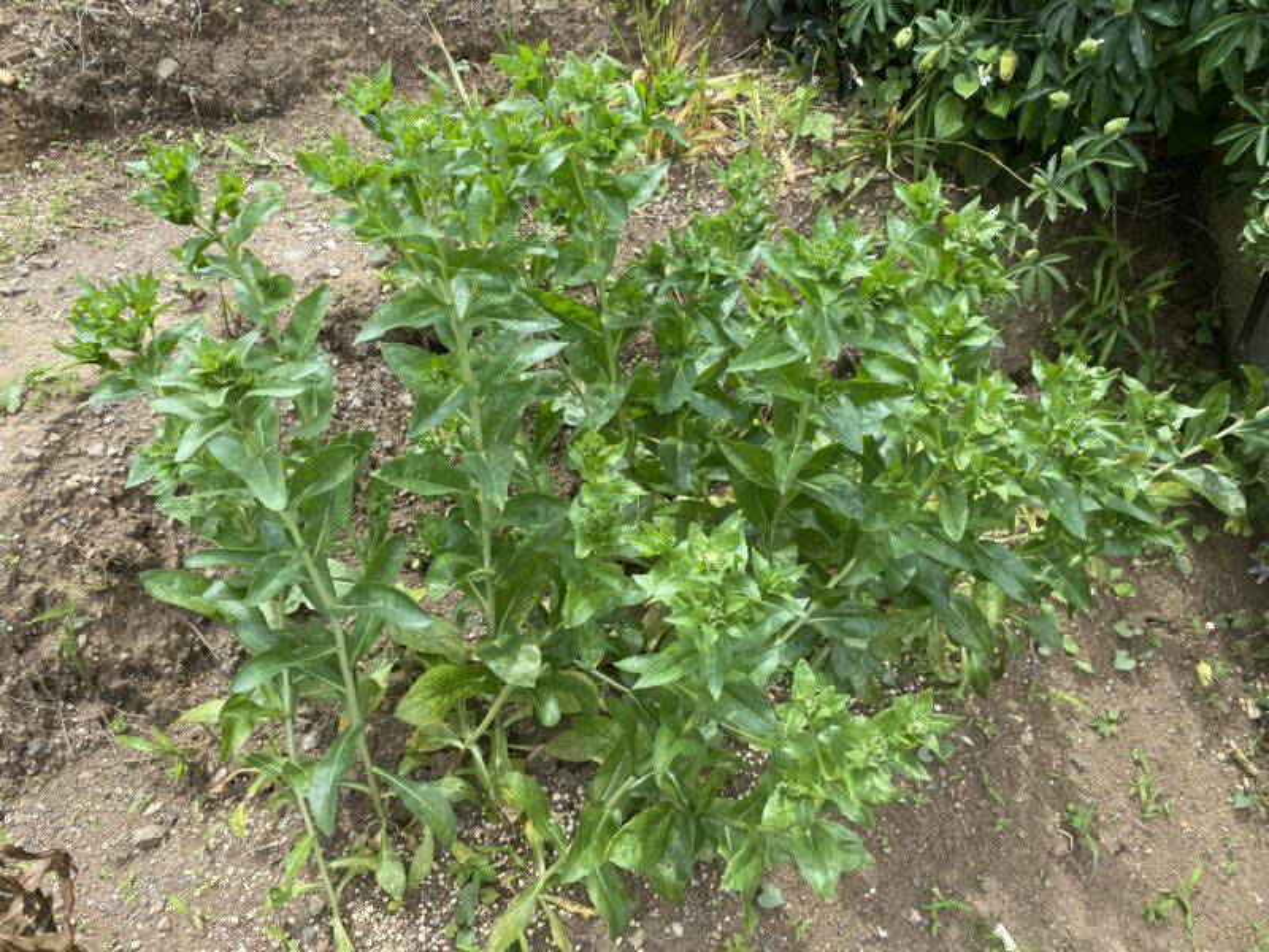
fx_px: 953
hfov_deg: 67.3
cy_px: 476
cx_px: 634
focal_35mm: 26
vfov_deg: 53.1
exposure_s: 1/651
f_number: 1.8
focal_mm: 4.25
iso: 32
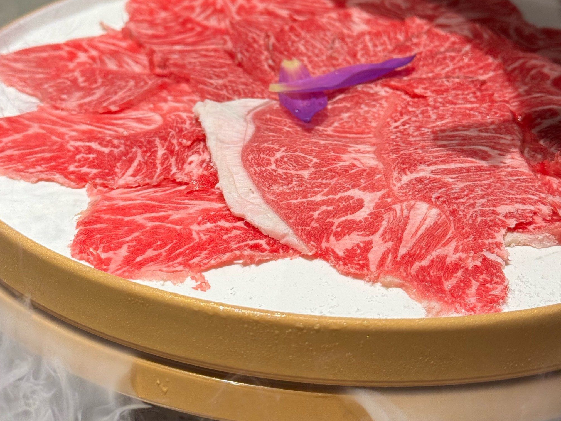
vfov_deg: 22.5
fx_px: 1053
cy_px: 151
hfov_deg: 29.8
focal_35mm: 65
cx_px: 277
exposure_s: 1/100
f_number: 1.78
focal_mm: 6.76
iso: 64
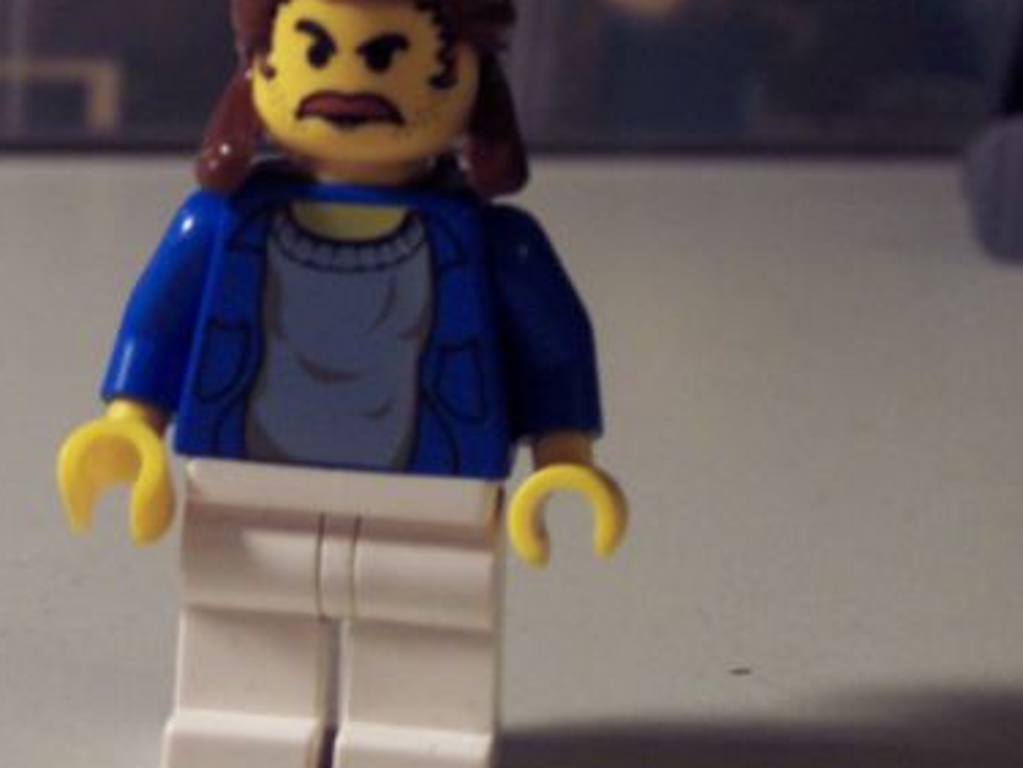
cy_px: 373
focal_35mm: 114
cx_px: 332
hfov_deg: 17.2
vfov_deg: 13.0
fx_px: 3369
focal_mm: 10.4
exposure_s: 1/15
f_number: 3.4
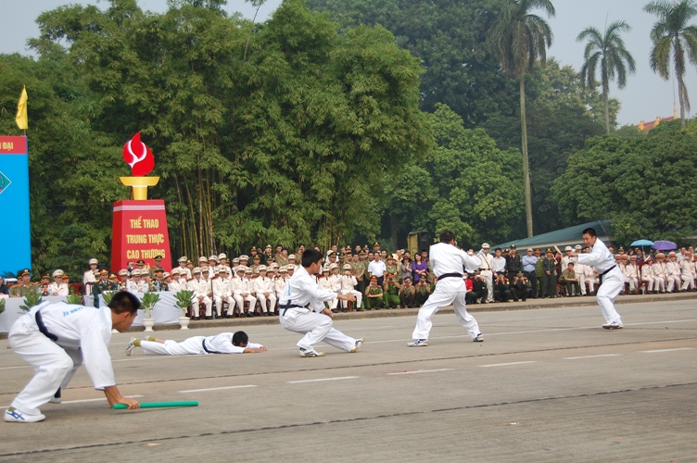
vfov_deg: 23.7
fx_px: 1103
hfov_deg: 35.1
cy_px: 232
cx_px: 348
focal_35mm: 57
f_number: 5
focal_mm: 38
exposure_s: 1/1000
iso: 250
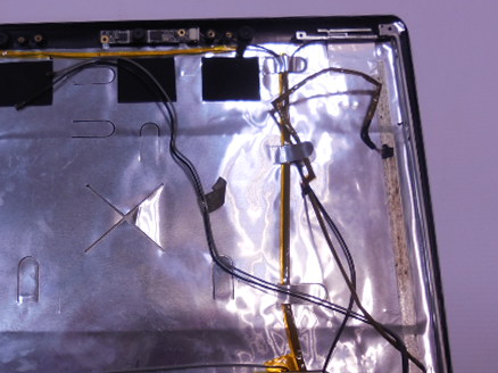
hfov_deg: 47.7
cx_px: 146
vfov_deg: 37.5
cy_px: 230
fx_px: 546
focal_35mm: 38
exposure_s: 1/40
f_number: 3.5
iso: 125
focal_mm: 4.6
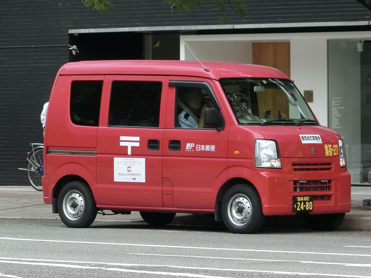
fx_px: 2368
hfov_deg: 9.0
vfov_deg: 6.7
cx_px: 186
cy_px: 139
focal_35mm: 221
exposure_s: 1/250
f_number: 5.9
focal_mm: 39.3
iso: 800
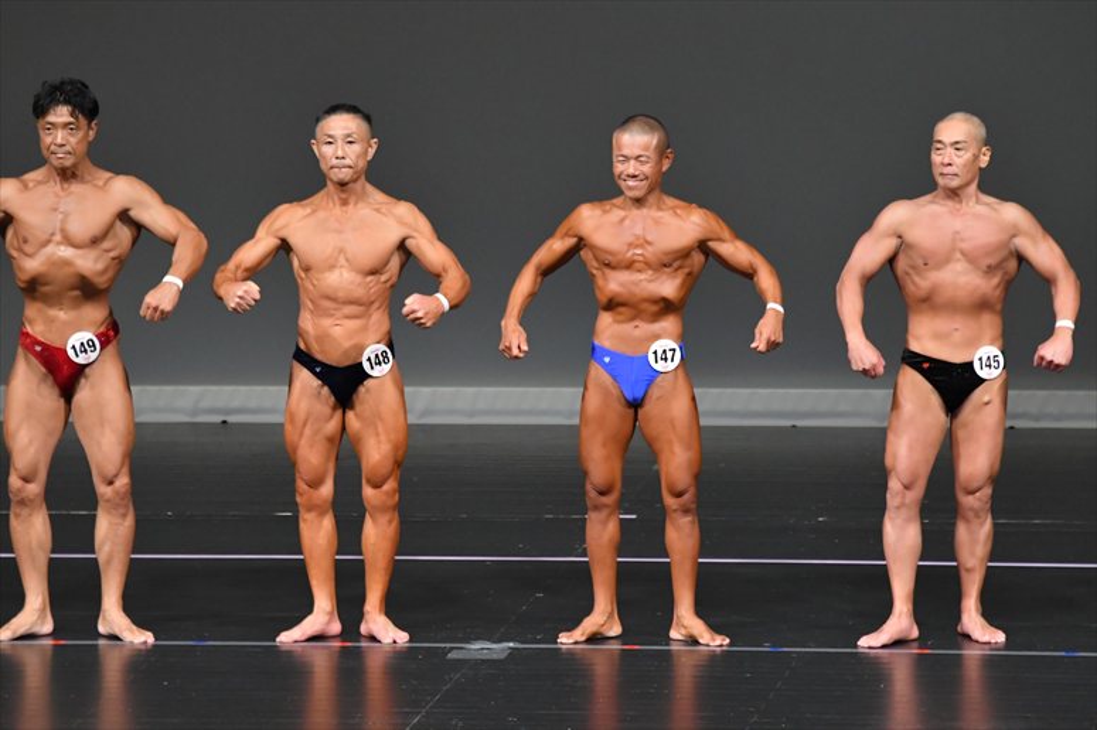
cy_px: 365
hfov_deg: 6.5
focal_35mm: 315
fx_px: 9594
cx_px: 548
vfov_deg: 4.4
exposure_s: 1/400
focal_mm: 210
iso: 4000
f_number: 5.6
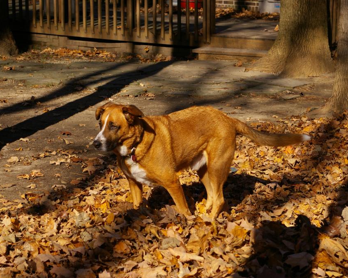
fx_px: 963
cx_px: 168
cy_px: 139
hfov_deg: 20.5
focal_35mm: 94
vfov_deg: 16.4
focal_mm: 55
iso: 200
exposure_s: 1/320
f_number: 10
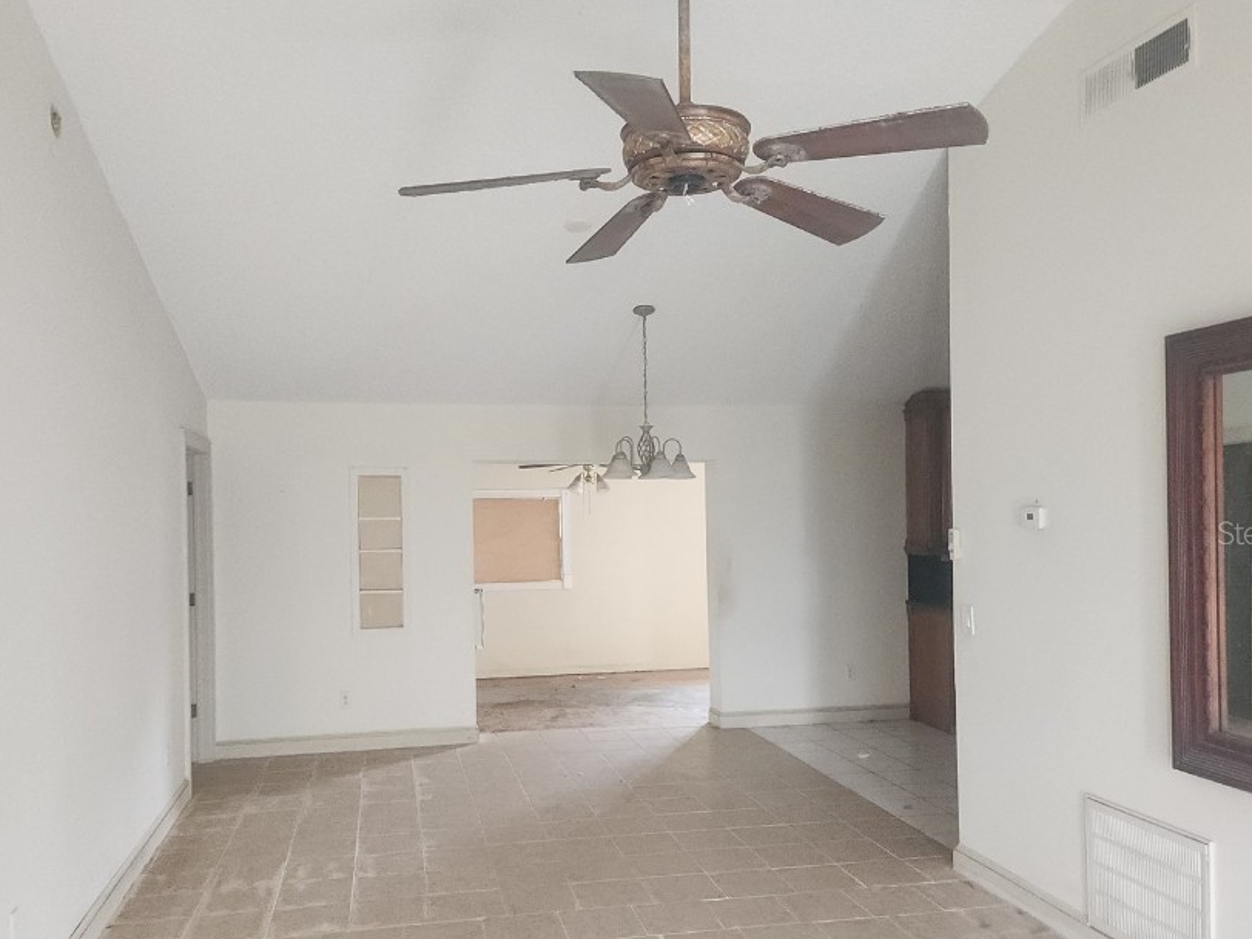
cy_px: 532
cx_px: 574
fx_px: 1049
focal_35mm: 29
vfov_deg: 48.1
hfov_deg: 61.6
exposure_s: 1/60
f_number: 1.8
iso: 800
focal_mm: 5.4
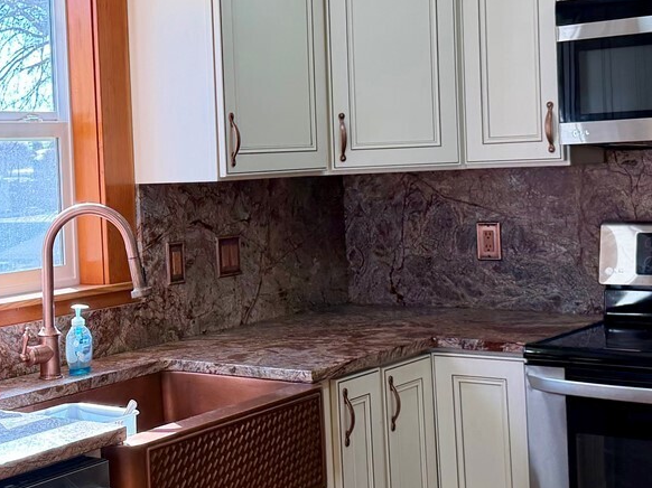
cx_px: 132
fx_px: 1243
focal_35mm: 66
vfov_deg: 22.2
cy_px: 186
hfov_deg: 28.8
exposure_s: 1/180
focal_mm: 6.76
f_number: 1.78
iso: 80
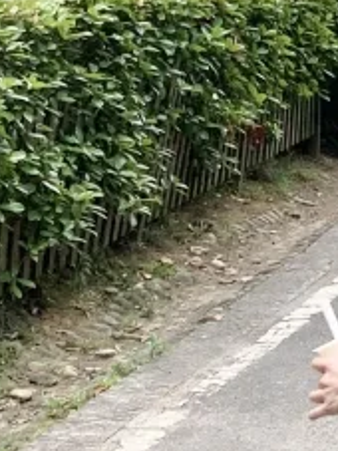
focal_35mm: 165
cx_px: 517
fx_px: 2150
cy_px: -18
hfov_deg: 8.8
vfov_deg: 11.8
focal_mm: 4.25
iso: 40
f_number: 1.8
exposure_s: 1/121
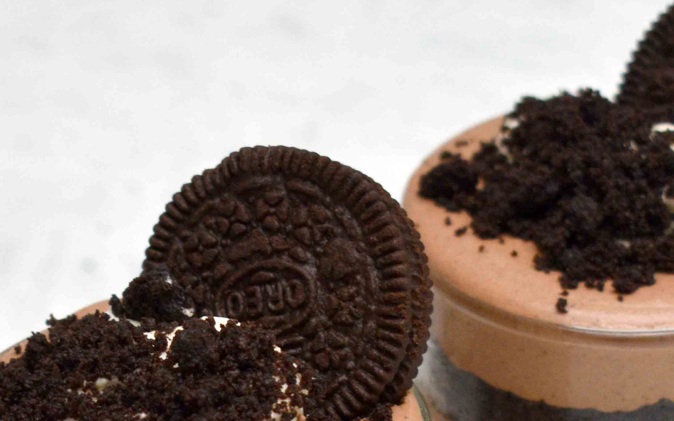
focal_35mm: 167
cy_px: 539
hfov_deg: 12.5
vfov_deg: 7.8
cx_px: 271
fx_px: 3067
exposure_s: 1/60
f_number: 5.6
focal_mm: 40
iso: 720
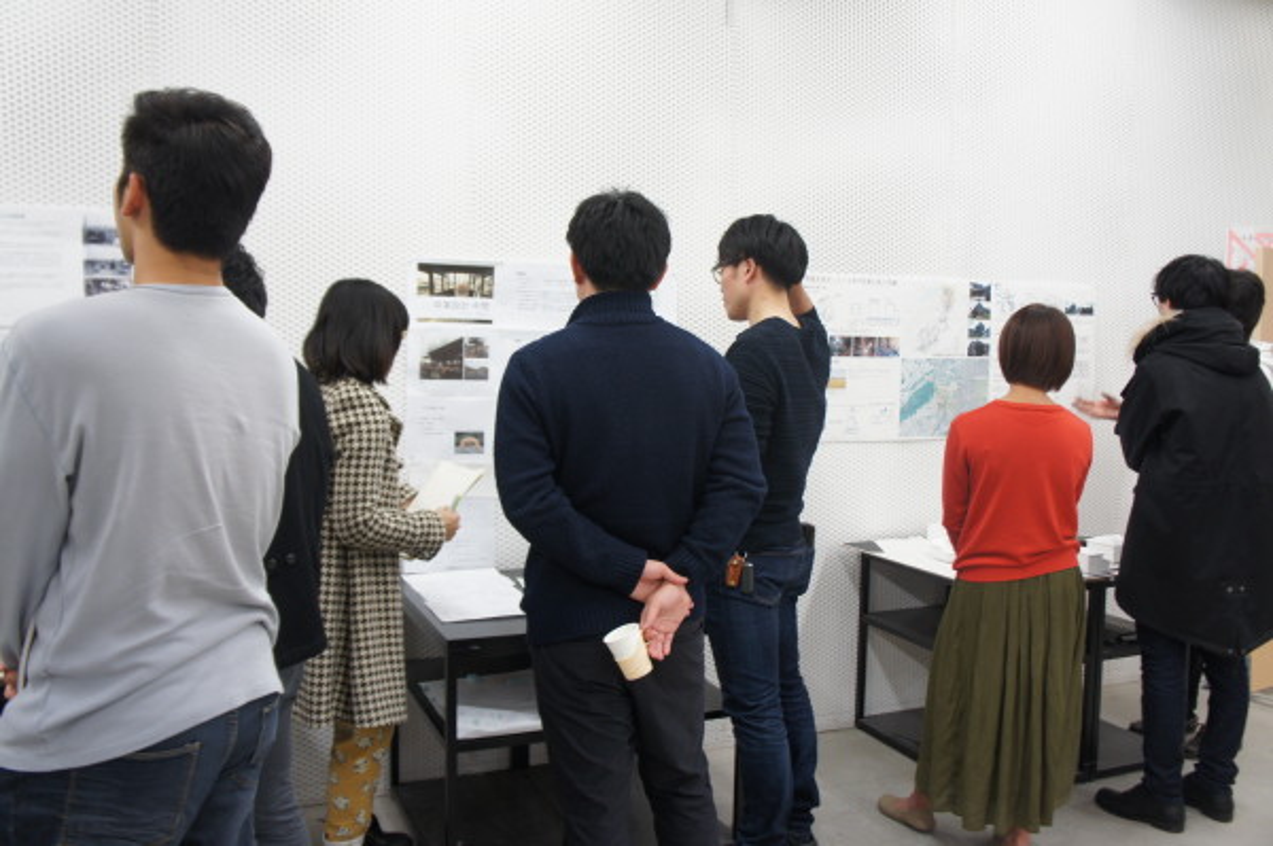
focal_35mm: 30
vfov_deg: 43.5
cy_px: 423
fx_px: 1060
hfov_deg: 62.0
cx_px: 636
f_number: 4
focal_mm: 20
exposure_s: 1/30
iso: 250
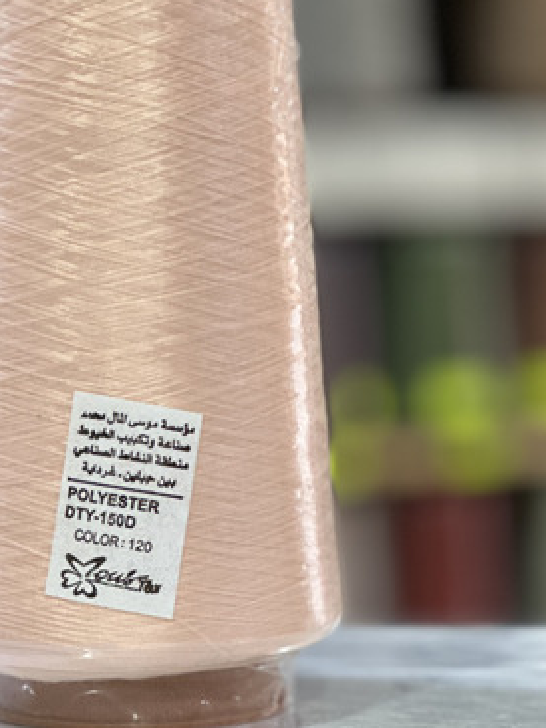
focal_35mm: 140
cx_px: 129
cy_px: 209
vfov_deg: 14.1
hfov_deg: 10.6
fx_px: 2946
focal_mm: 9
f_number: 2.8
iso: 125
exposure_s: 1/33
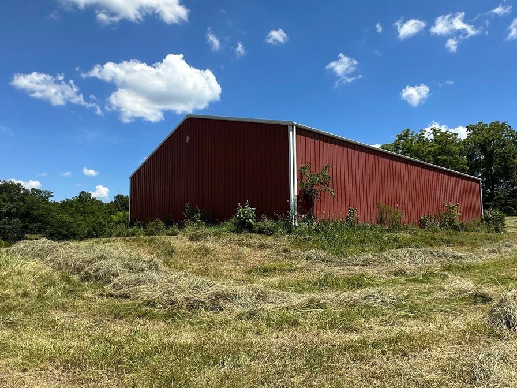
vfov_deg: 54.9
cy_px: 204
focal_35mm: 25
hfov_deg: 69.2
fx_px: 373
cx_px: 286
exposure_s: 1/1795
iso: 50
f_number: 2.2
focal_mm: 2.22
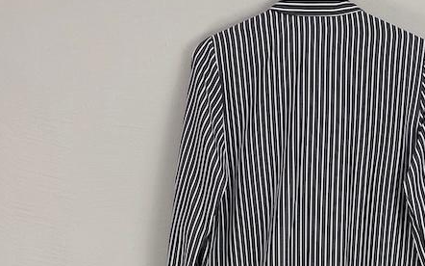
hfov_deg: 32.8
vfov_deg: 19.4
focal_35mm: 61
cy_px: 356
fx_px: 706
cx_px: 318
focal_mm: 4.25
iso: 80
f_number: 1.8
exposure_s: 1/100
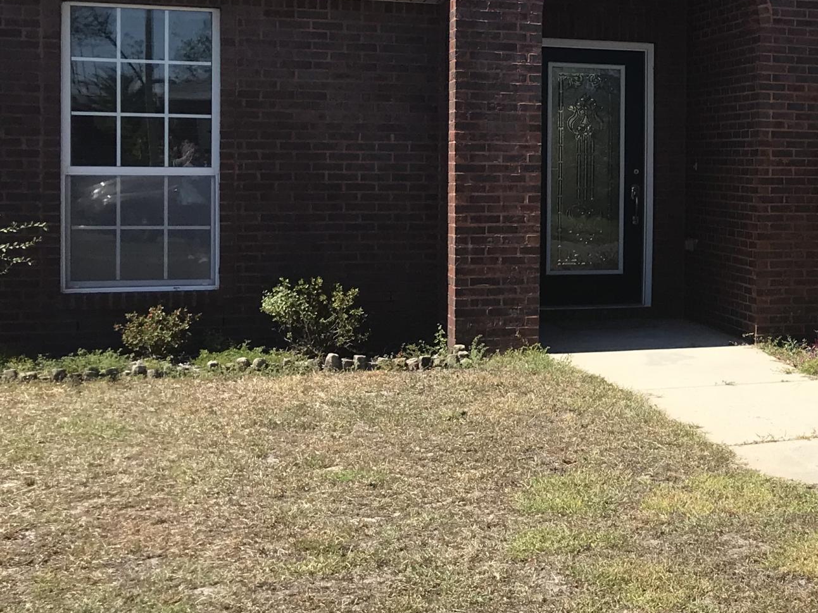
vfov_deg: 22.5
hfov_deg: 27.2
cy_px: 227
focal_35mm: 65
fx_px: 1536
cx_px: 909
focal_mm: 3.99
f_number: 1.8
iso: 20
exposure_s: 1/1773
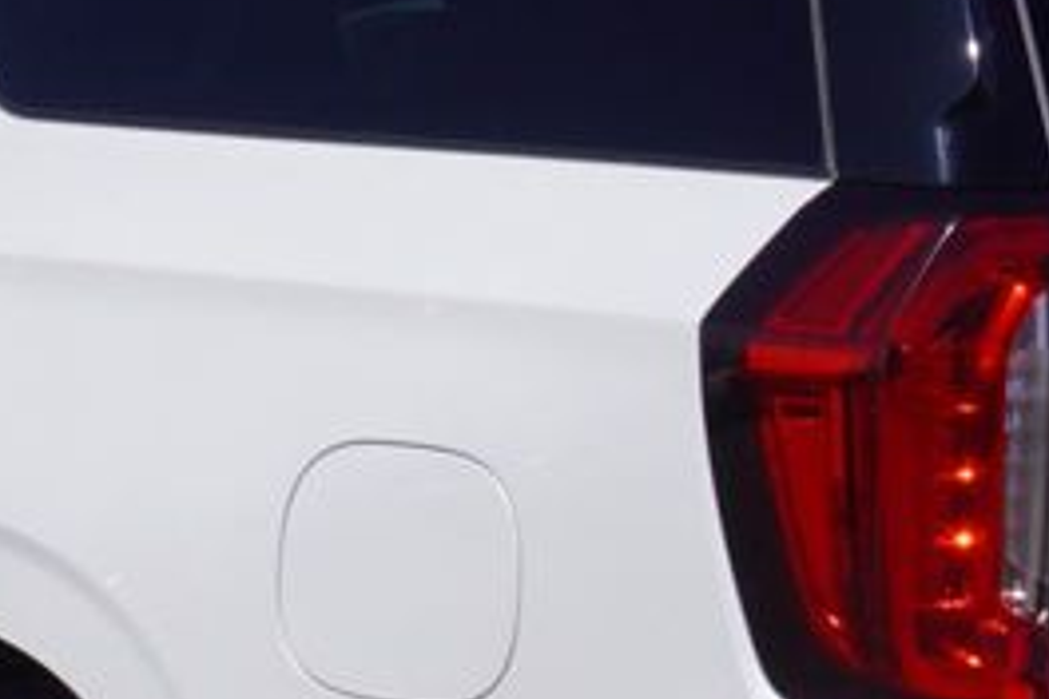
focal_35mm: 134
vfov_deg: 10.2
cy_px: 659
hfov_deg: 15.2
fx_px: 3903
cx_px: 266
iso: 100
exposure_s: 1/320
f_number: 10
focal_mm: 23
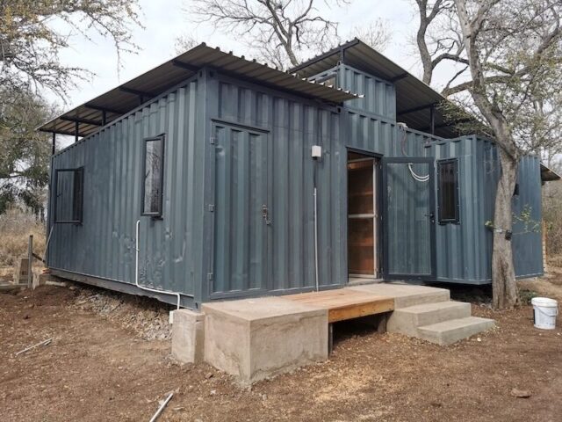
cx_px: 281
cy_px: 211
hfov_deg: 65.3
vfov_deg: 51.4
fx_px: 438
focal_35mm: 27
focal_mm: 5.56
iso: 50
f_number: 1.6
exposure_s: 1/1908
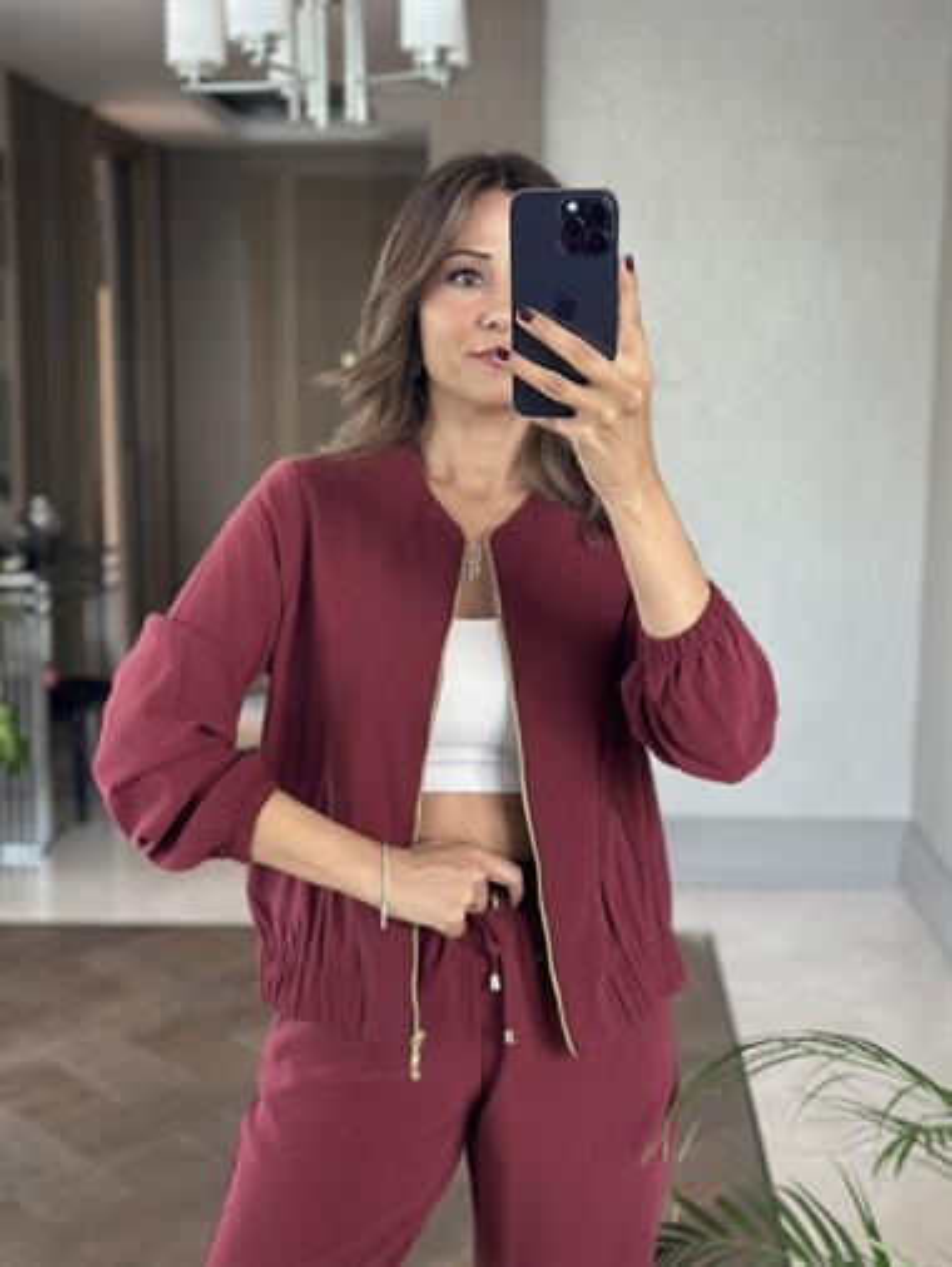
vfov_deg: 39.6
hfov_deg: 30.3
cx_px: 476
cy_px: 634
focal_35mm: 48
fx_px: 1759
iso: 200
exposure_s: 1/60
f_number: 1.78
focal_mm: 6.86
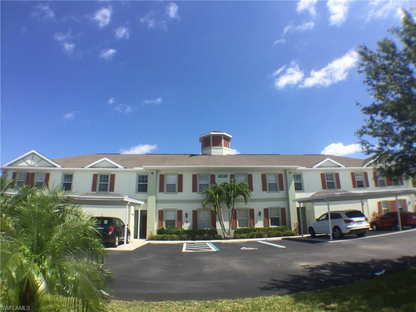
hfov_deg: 61.7
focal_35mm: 29
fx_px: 349
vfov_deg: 48.2
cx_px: 208
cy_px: 156
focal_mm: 4.15
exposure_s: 1/1721
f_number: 2.2
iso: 32
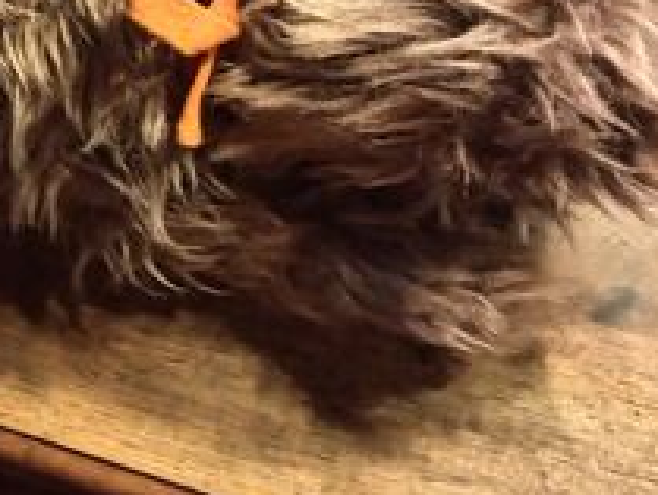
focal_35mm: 62
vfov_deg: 23.3
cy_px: 85
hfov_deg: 30.3
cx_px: 120
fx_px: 1179
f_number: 1.8
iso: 3779
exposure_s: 1/12.5
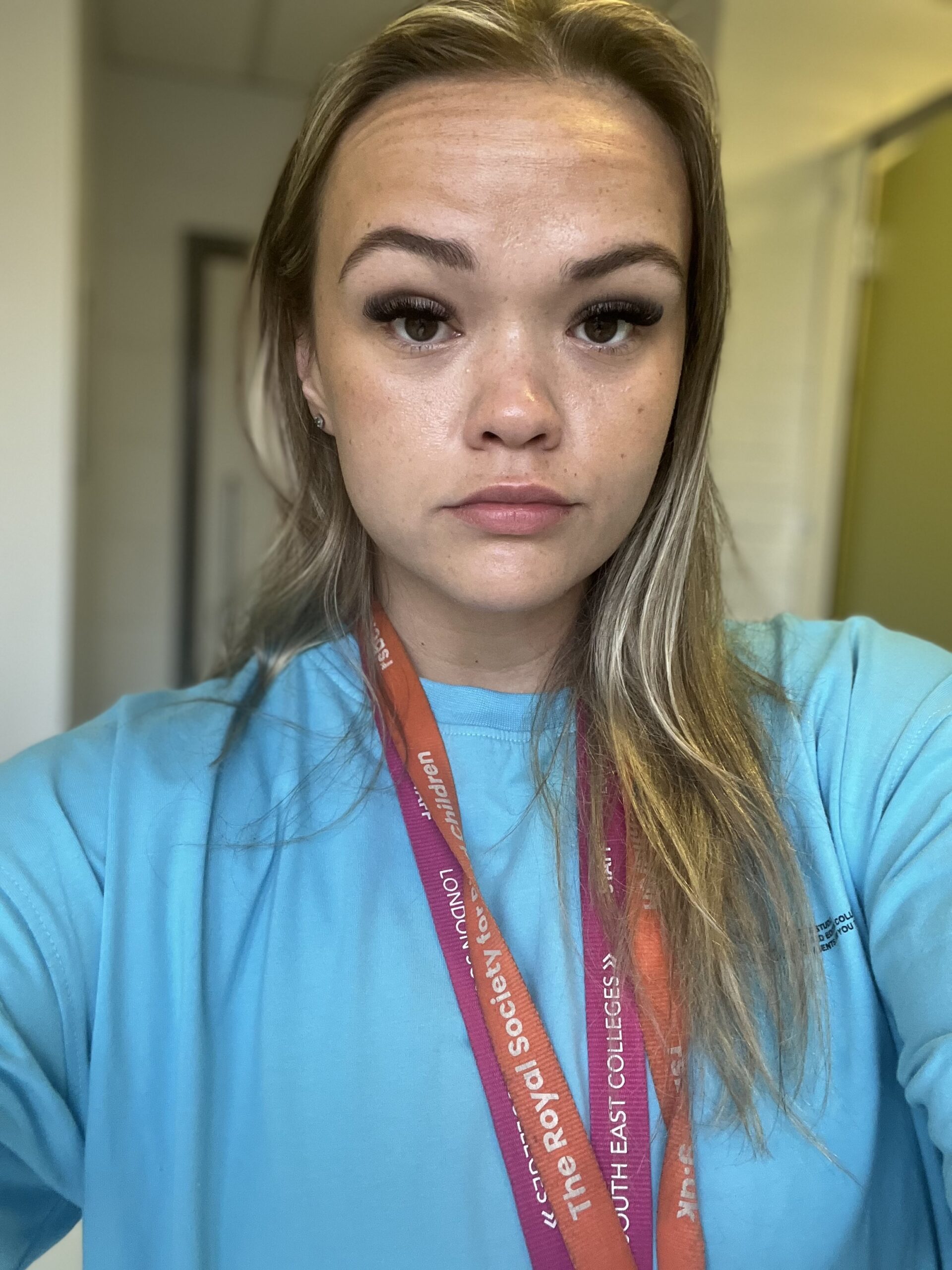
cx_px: 476
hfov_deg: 46.8
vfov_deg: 60.0
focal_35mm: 30
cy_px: 635
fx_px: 1100
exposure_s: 1/60
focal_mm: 2.71
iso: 125
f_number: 2.2
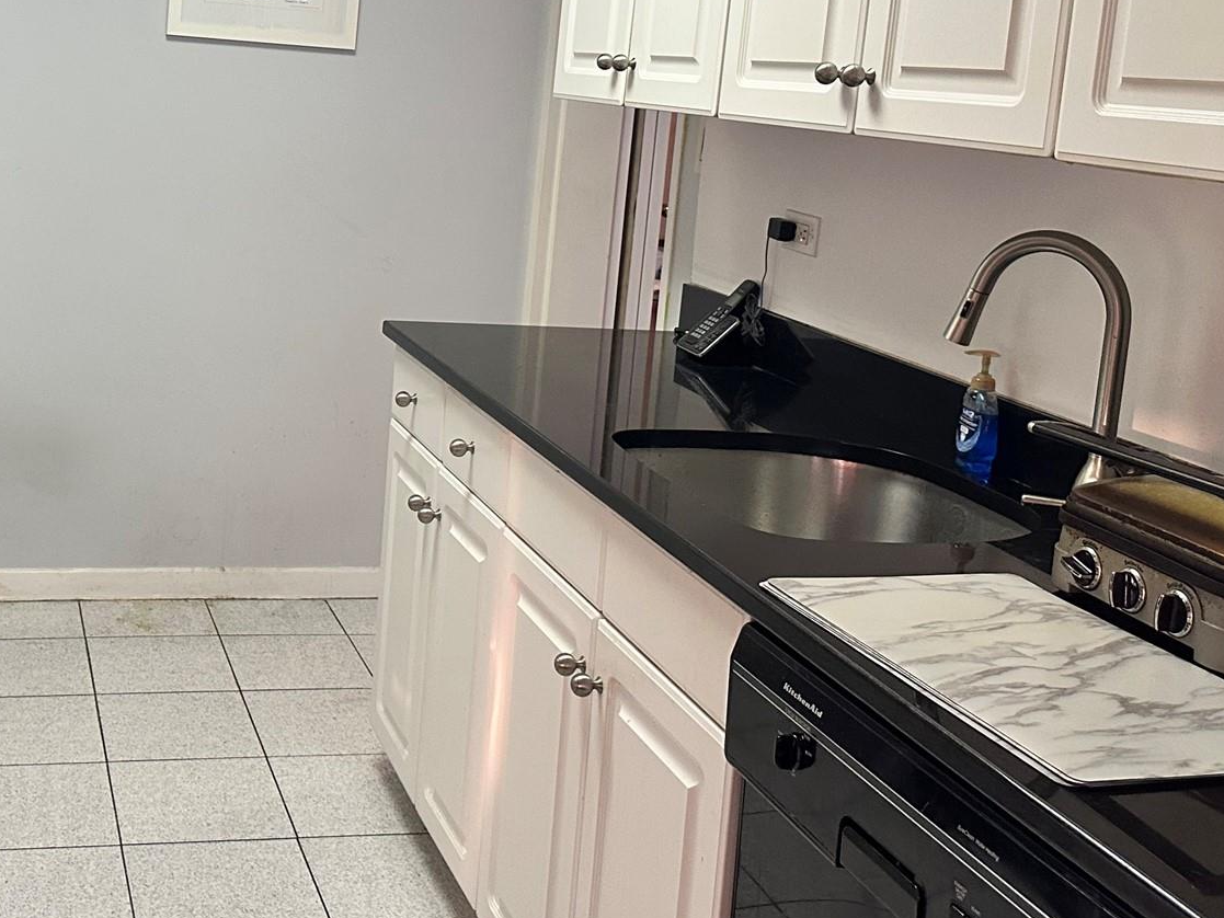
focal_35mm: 44
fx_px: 1556
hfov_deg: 41.7
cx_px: 305
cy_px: 232
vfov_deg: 32.3
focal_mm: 6.86
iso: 400
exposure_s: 1/60
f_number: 1.78
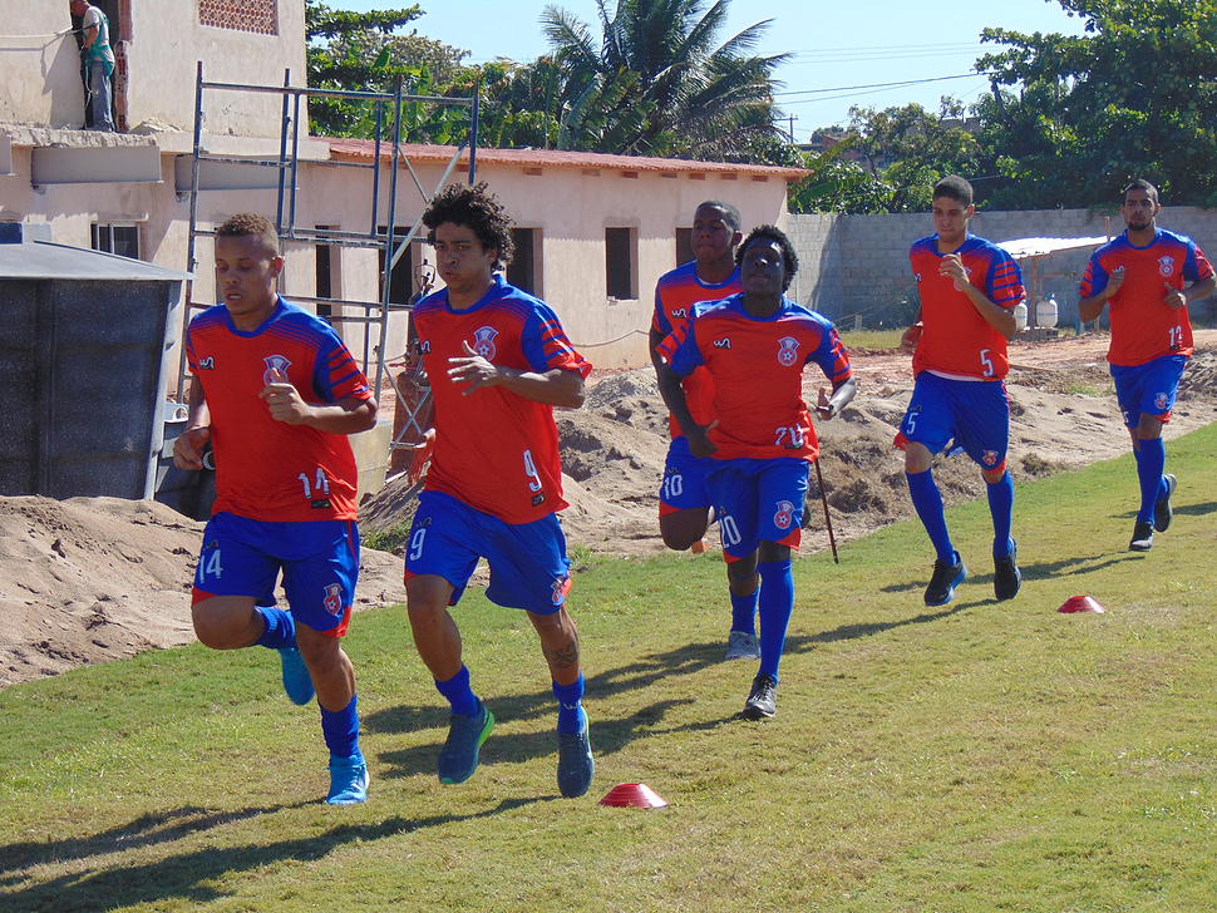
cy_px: 456
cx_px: 608
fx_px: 3798
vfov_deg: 13.7
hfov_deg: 18.2
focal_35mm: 108
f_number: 3.9
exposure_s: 1/800
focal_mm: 19.4
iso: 80
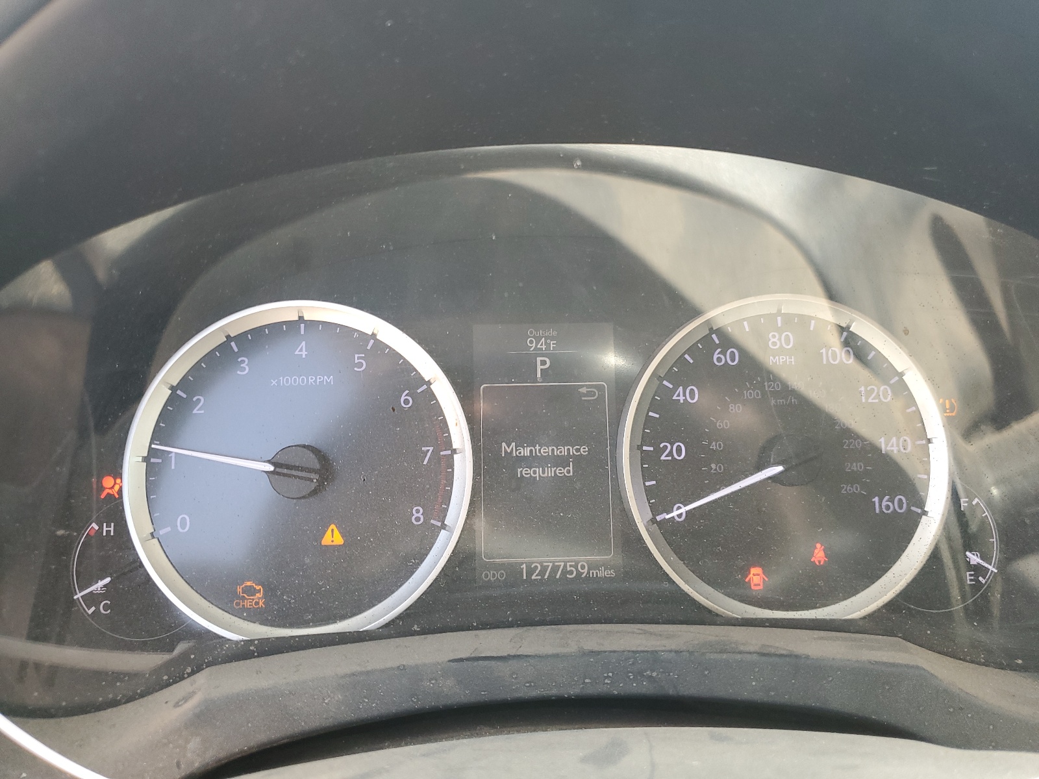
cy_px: 390
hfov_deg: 67.3
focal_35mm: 26
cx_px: 520
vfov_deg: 53.1
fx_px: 780
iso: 82
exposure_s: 1/120
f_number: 1.5
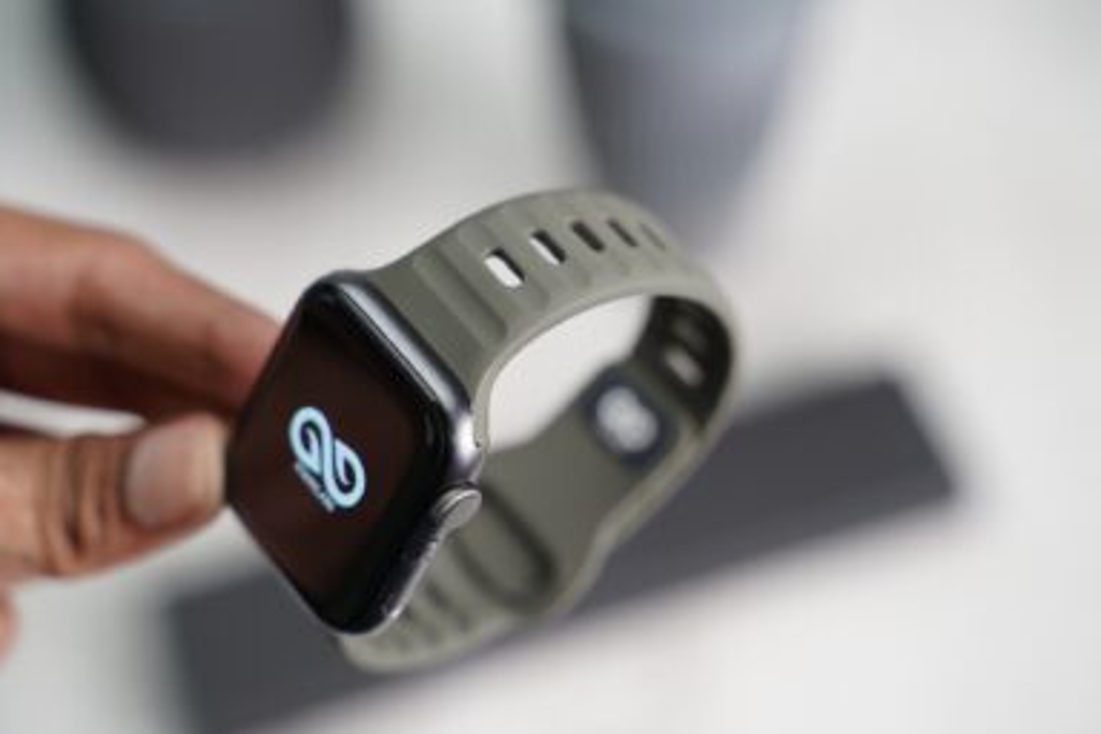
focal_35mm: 73
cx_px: 550
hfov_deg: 27.7
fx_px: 2232
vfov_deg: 18.7
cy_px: 377
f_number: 4
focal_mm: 70
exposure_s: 1/80
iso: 1000
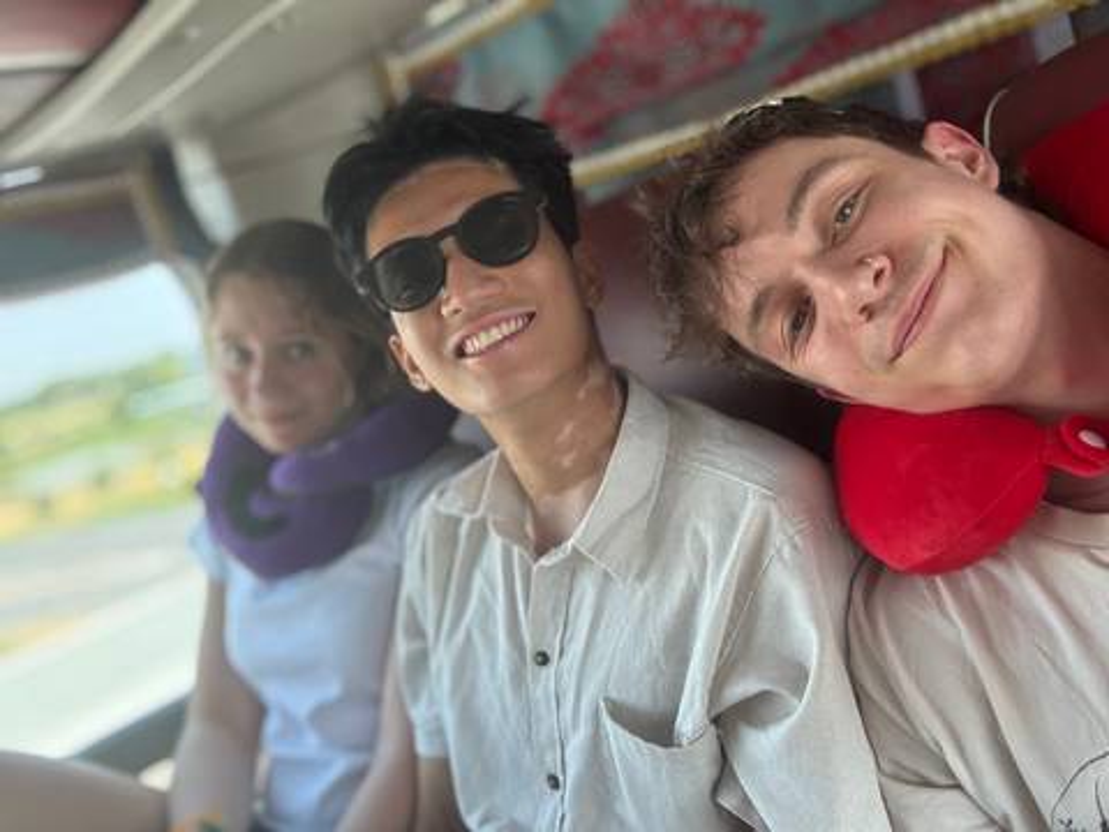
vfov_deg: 46.8
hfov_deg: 60.0
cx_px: 554
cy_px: 416
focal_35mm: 30
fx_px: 961
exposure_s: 1/122
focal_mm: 2.69
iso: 80
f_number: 1.9
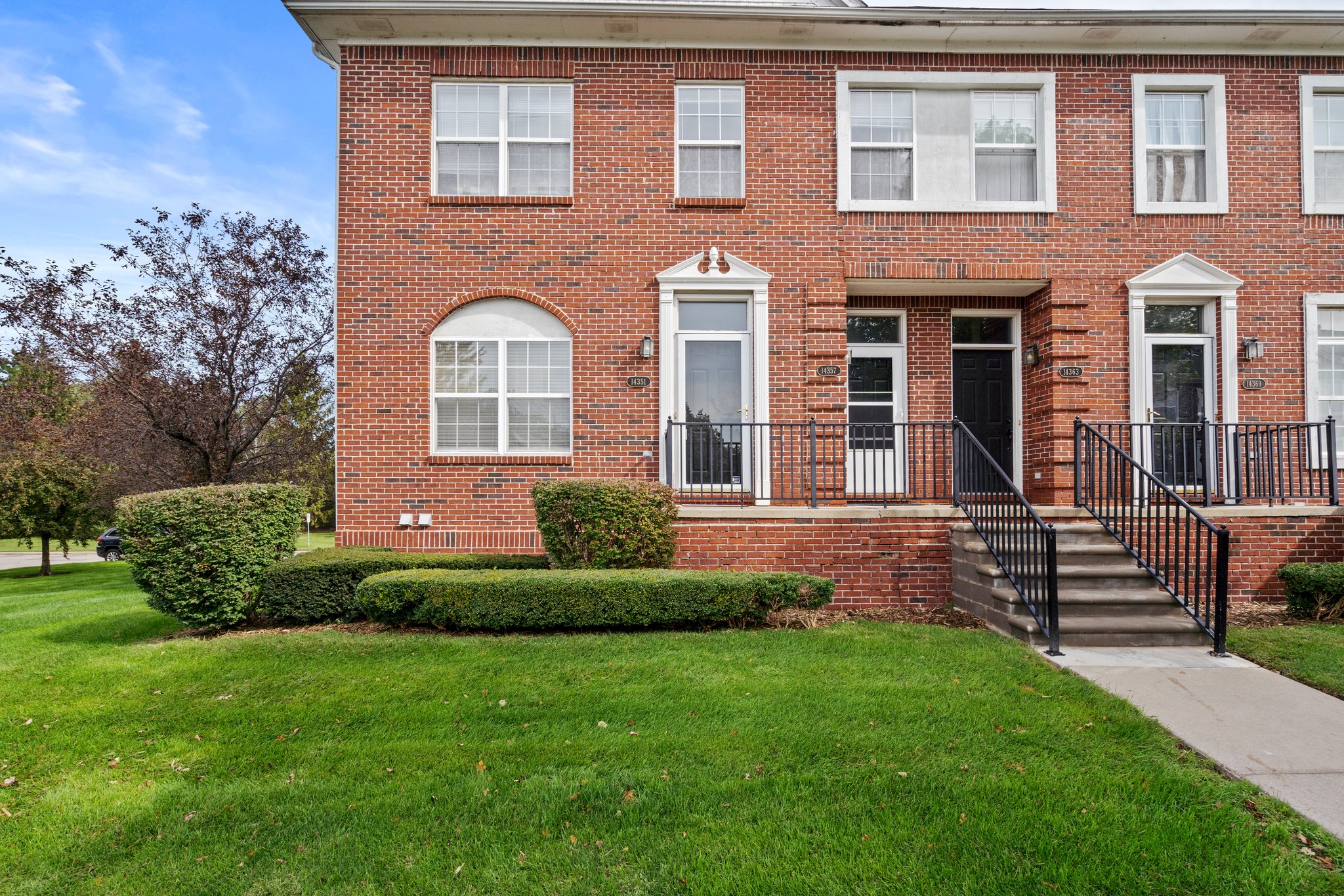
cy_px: 448
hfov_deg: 96.7
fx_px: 597
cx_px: 672
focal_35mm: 16
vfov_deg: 73.7
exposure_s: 1/320
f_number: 11
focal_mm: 16
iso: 320
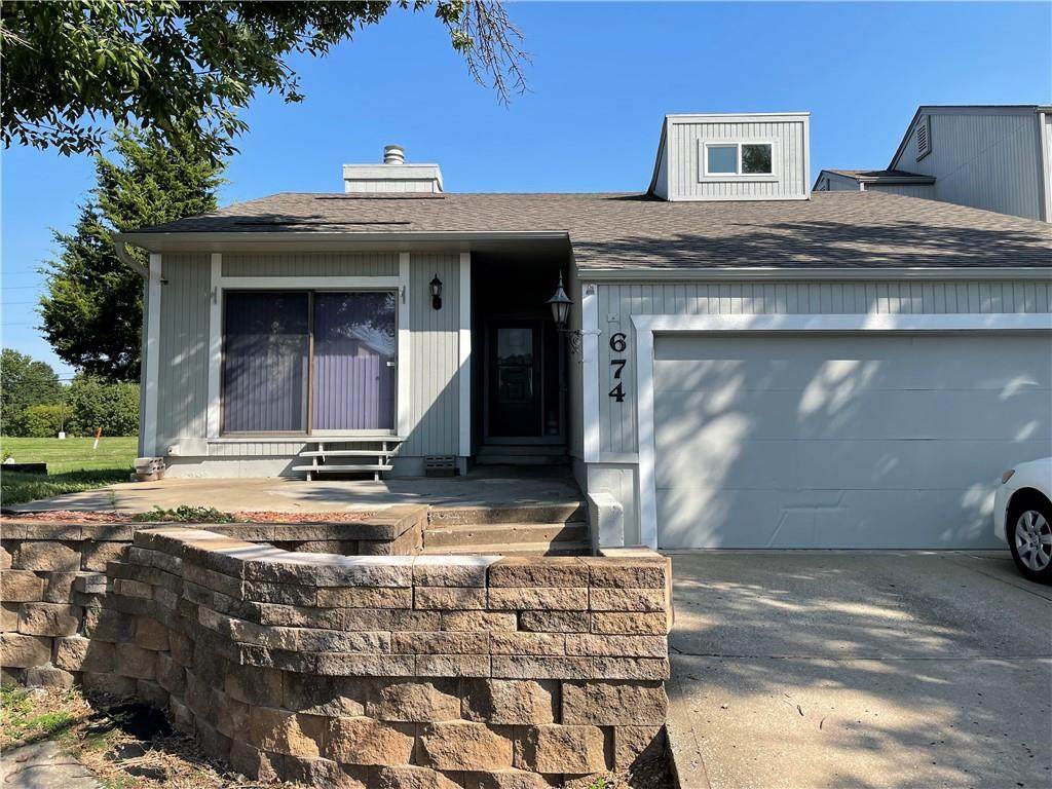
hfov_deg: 67.3
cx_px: 526
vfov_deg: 53.1
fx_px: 790
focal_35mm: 26
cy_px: 394
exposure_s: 1/2212
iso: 32
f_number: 1.6
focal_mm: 4.2
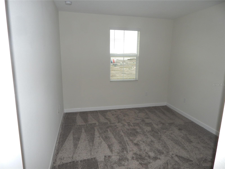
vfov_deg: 61.1
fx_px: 143
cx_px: 112
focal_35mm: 22
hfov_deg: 76.4
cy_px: 84
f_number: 3
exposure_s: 1/30
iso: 200
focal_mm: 4
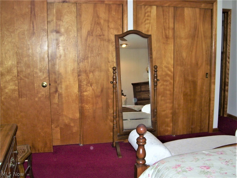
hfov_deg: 51.4
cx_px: 118
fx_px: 246
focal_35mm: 36
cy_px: 89
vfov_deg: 39.6
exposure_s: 1/60
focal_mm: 6
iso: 80
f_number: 2.7
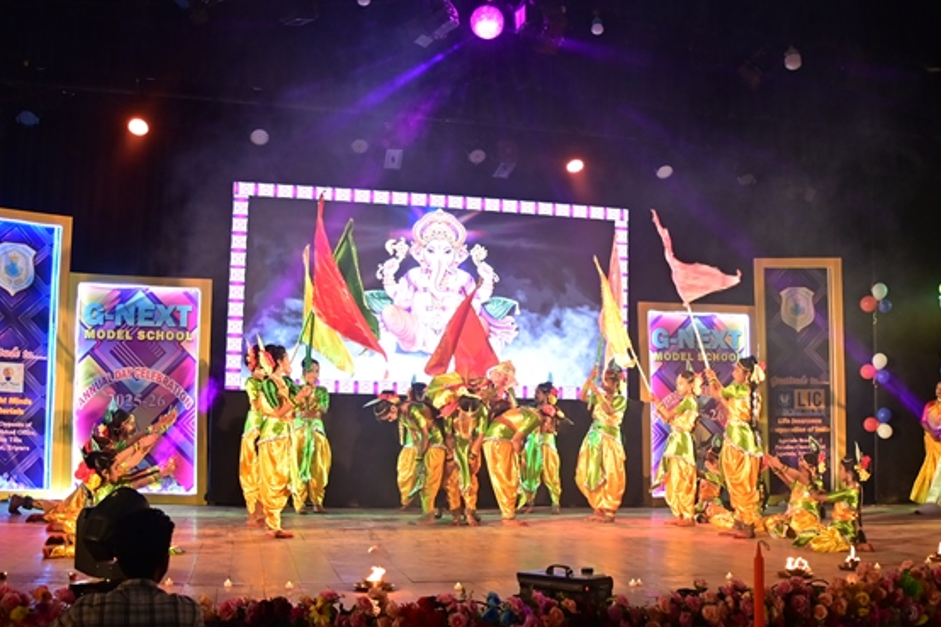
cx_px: 513
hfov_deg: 30.5
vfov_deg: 20.6
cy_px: 351
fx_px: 1727
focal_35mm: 66
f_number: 5
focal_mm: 30.5
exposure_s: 1/100
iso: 640
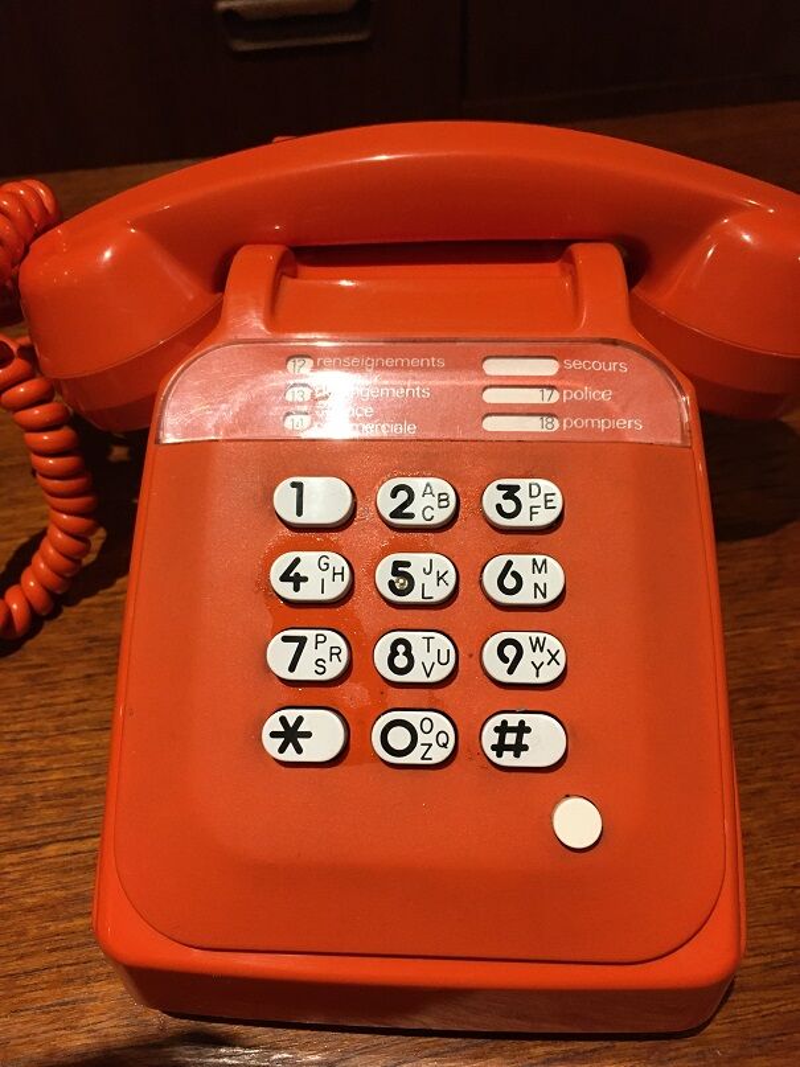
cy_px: 534
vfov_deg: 61.7
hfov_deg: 48.2
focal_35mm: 29
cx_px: 400
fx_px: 894
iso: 160
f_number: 2.2
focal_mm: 4.15
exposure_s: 1/33
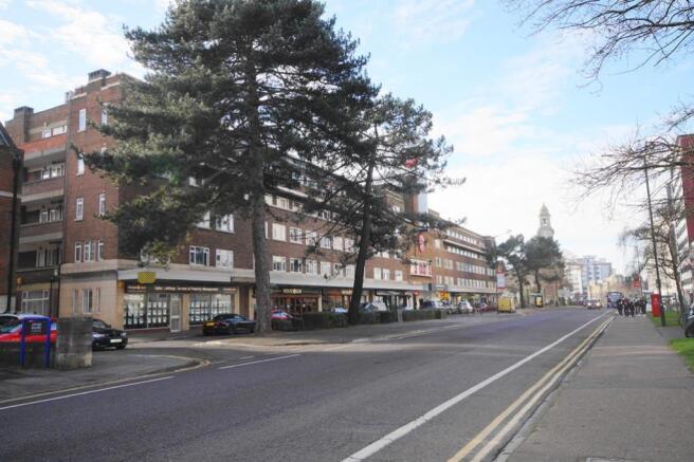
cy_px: 231
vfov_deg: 43.6
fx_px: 578
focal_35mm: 30
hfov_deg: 61.9
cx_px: 347
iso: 100
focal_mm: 20
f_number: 8
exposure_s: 1/80
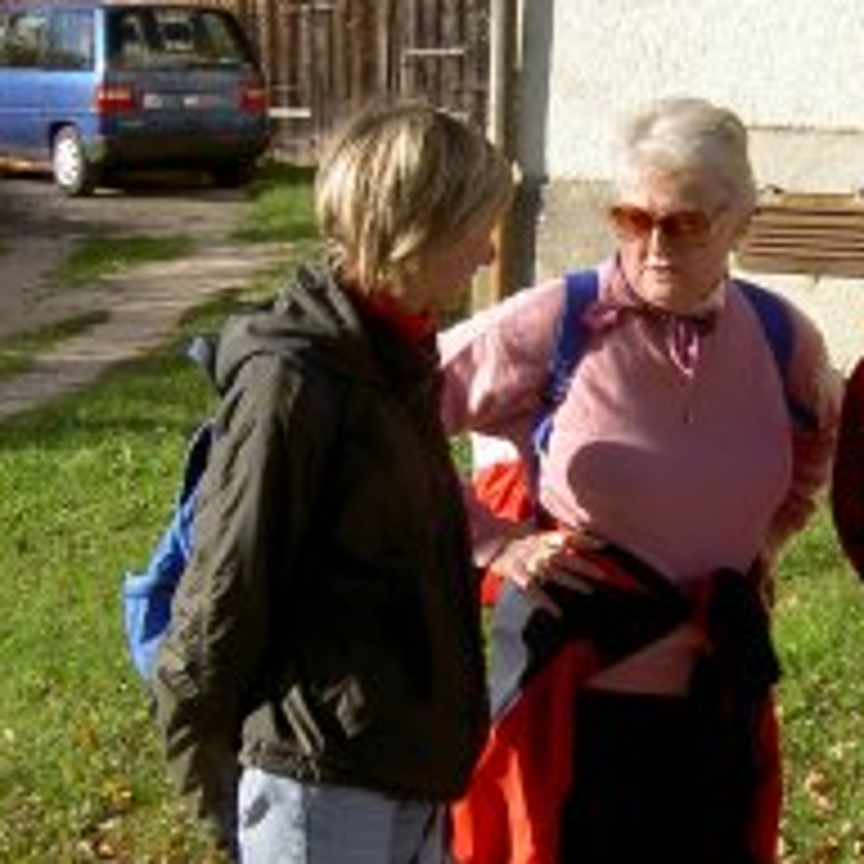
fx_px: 2429
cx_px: 772
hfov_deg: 19.8
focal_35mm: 86
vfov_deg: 20.1
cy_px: 544
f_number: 4.7
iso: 50
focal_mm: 5.6
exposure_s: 1/250
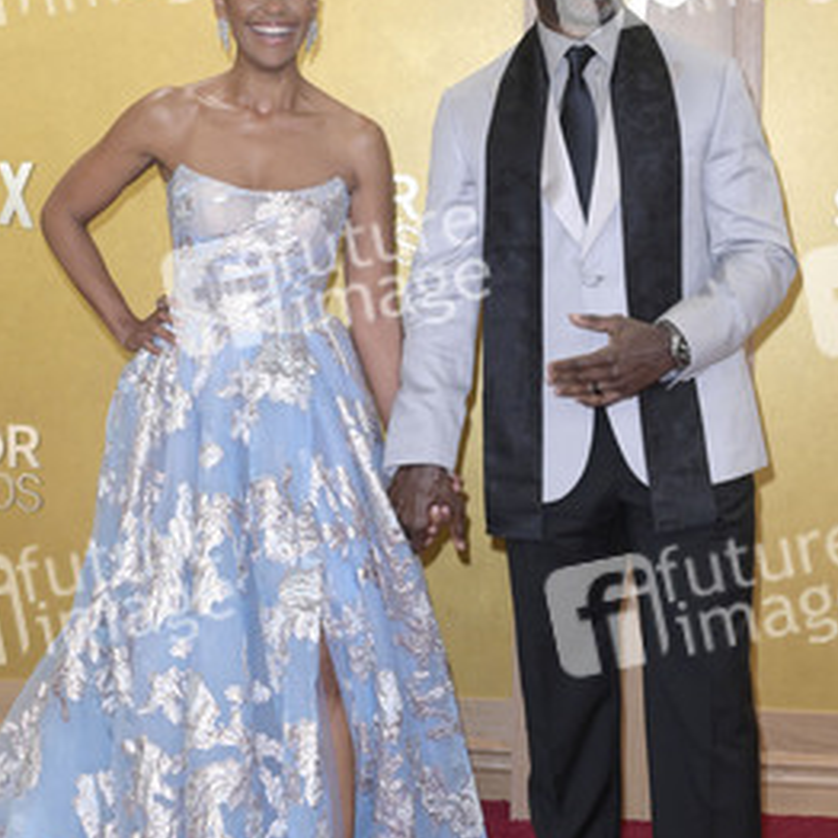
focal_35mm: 66
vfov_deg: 26.1
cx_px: 419
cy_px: 441
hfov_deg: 26.1
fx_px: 1808
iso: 2500
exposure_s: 1/200
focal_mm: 51
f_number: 8
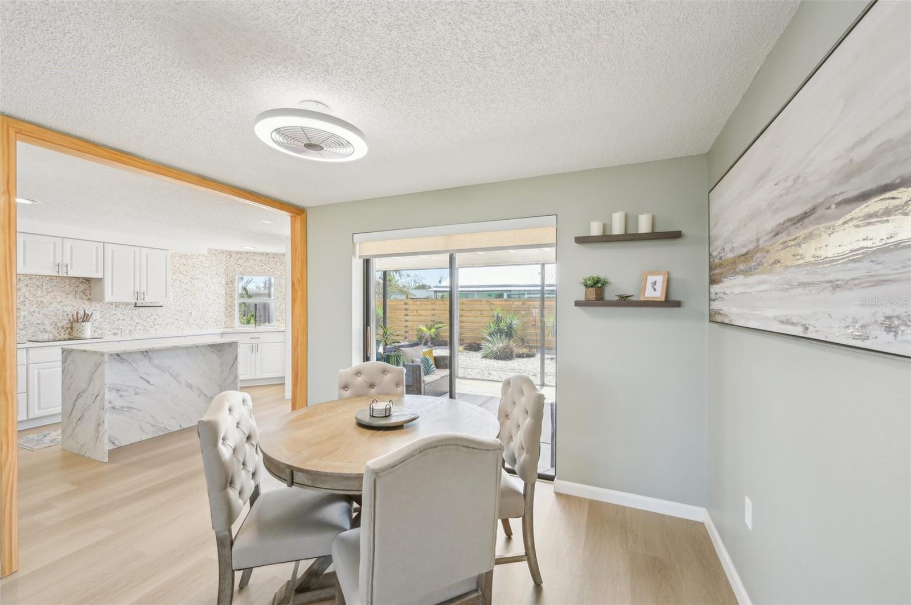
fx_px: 354
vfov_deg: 81.1
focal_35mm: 14
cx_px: 456
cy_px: 302
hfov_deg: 104.3
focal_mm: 14
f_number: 8
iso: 400
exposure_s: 1/250
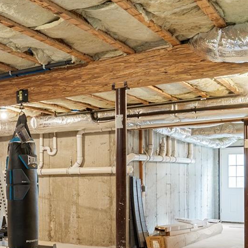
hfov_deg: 29.1
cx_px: -25
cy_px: 174
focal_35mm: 53
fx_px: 430
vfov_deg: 31.8
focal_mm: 16
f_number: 8
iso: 100
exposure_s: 30
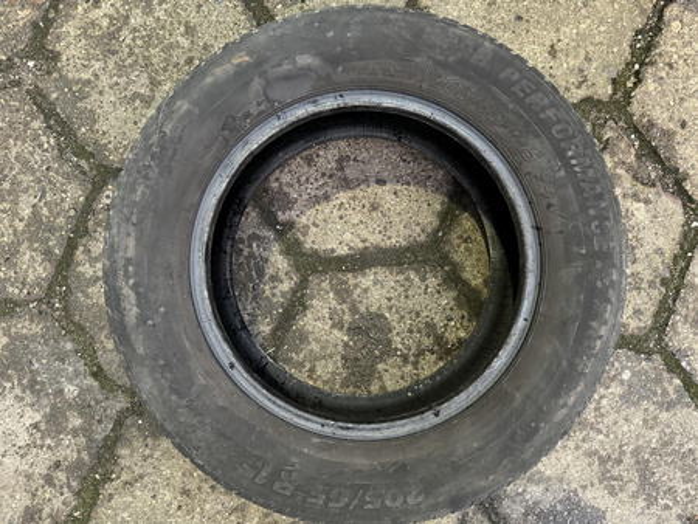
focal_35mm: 24
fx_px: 484
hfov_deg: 71.6
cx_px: 349
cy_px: 262
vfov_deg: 56.9
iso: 1000
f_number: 1.78
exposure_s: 1/33
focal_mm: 6.86
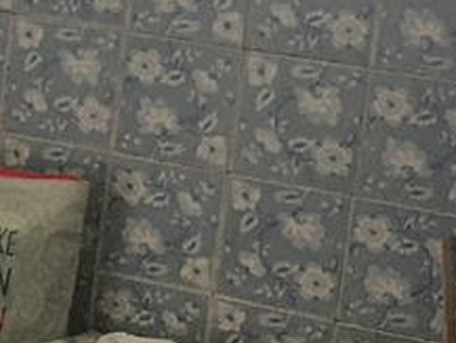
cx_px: -723
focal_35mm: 214
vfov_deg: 6.9
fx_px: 2821
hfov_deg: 8.3
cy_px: 248
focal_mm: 4.15
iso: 40
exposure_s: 1/17
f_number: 2.2
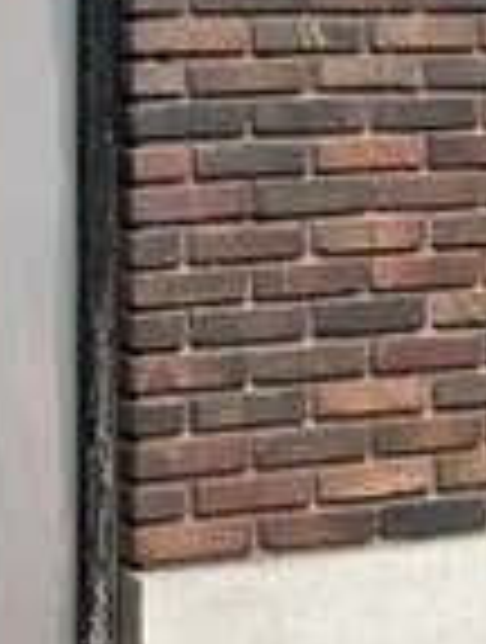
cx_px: 220
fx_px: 2330
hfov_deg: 11.9
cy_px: -356
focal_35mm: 125
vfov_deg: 14.5
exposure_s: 1/17
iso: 40
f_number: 1.8
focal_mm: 3.99
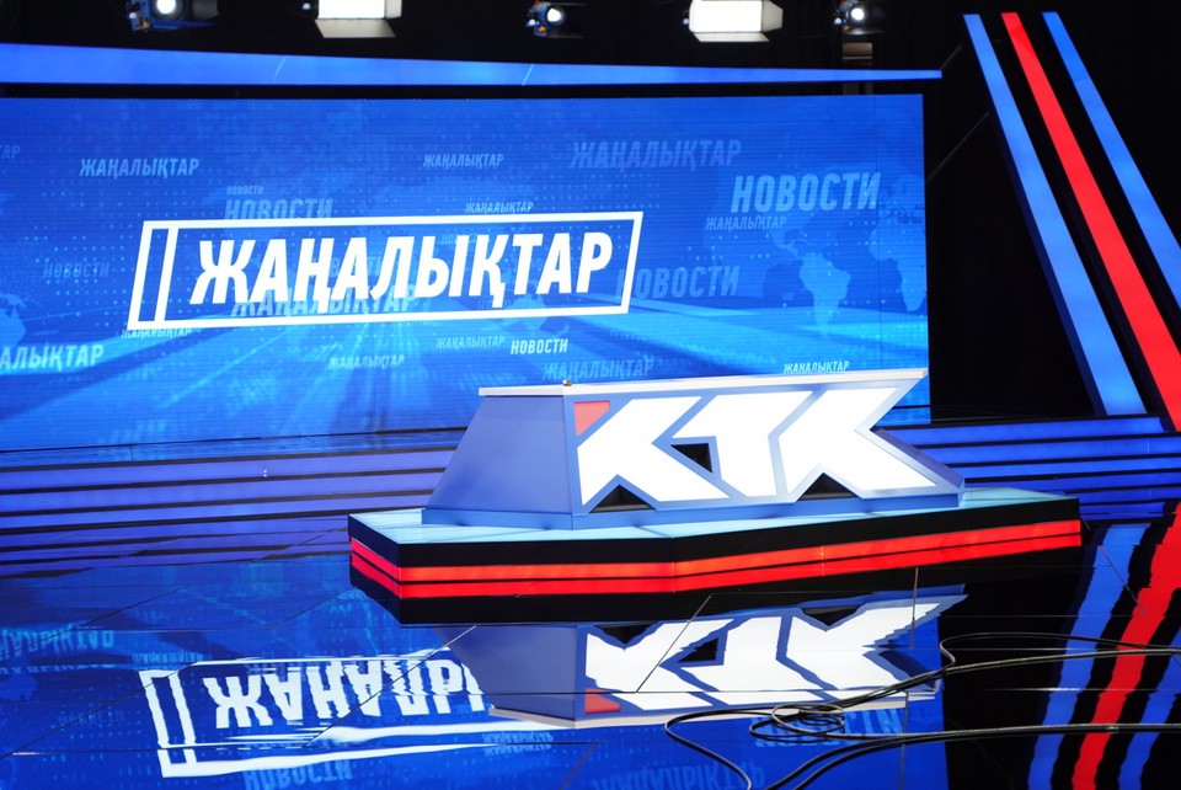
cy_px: 395
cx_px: 590
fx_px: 2298
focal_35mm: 70
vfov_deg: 19.5
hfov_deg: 28.8
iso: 2000
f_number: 3.2
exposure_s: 1/125
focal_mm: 70
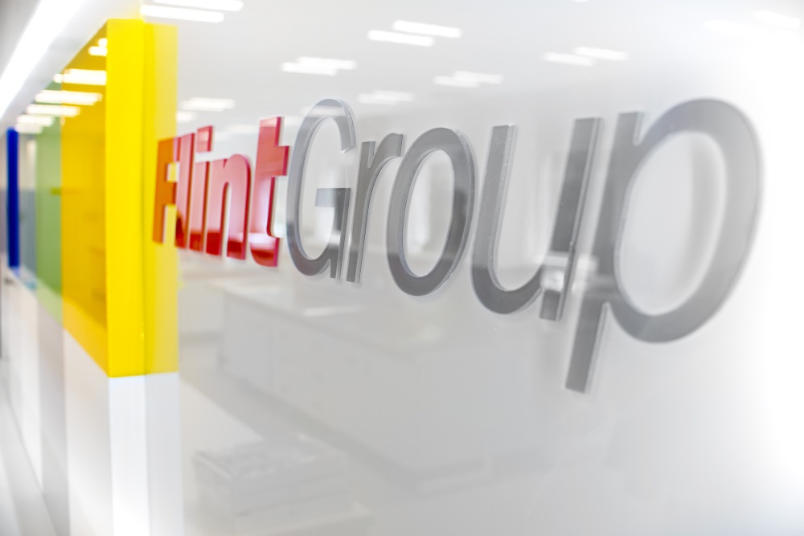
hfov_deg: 54.4
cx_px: 402
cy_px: 268
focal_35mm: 35
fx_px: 782
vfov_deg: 37.9
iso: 320
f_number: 4
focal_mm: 35
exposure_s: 1/80
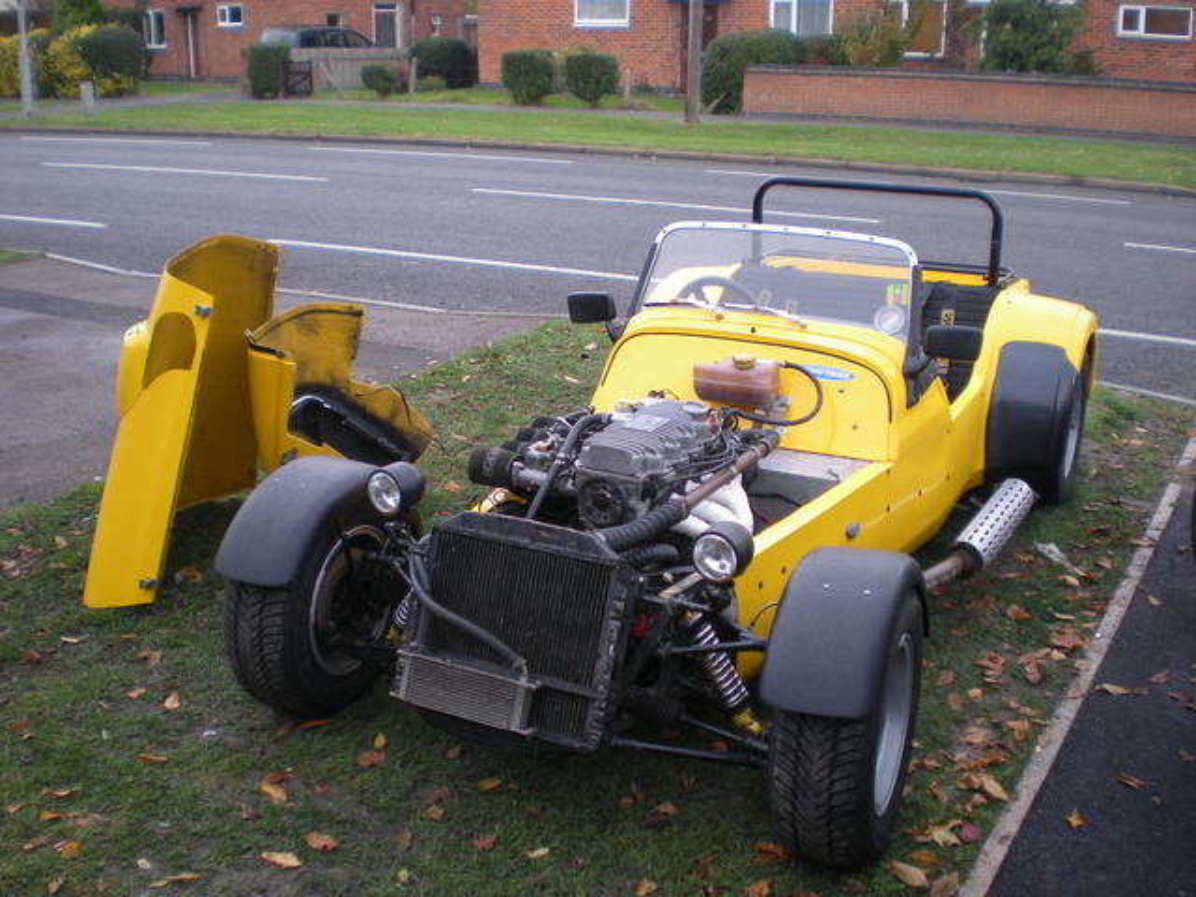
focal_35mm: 38
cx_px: 598
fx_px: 1313
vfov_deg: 37.7
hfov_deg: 49.0
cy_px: 448
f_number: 3.1
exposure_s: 1/66.4
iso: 85
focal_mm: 6.3
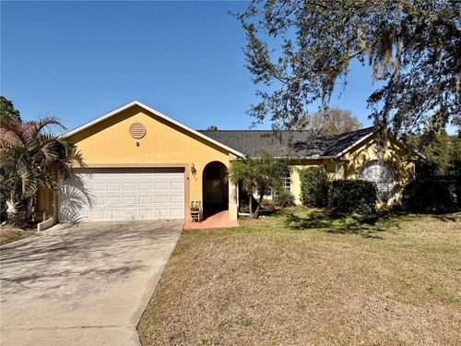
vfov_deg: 56.8
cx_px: 230
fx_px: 320
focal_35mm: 24
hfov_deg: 71.6
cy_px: 173
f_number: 1.78
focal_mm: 6.76
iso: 80
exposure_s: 1/9091
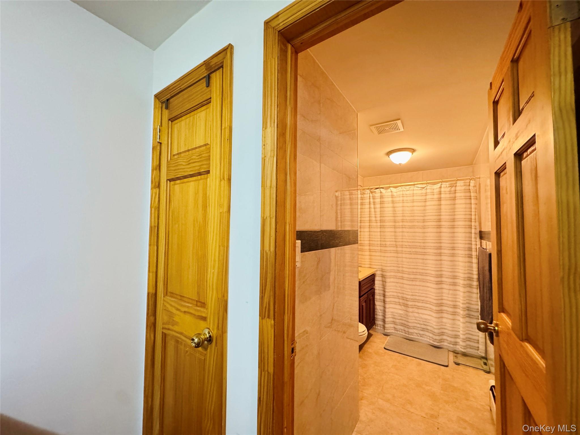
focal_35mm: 14
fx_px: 235
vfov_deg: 85.7
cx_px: 290
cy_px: 218
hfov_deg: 102.1
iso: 1000
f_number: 2.2
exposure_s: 1/40
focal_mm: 2.22
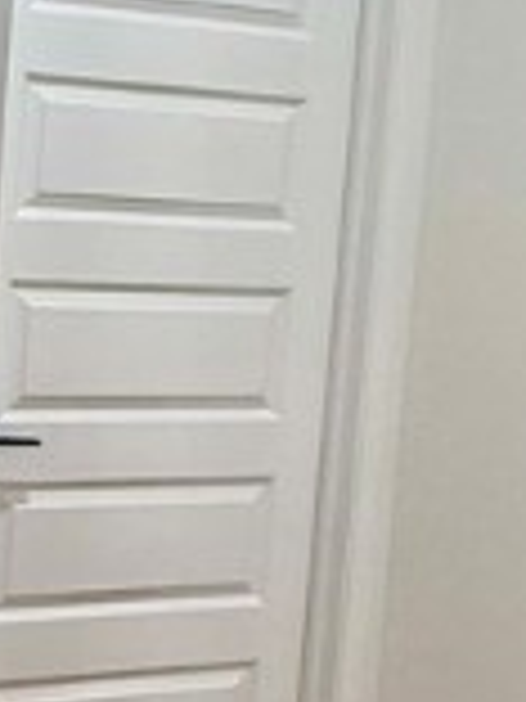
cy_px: 225
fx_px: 1398
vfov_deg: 28.0
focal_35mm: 69
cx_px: -126
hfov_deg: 19.9
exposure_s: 1/120
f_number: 2.2
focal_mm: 2.22
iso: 320
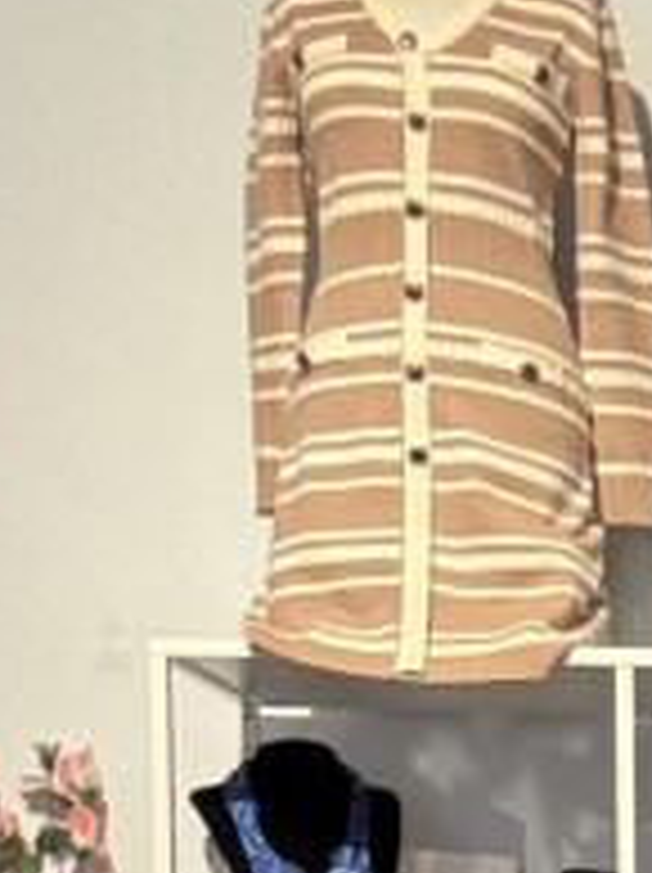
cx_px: 1156
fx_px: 3121
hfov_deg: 11.2
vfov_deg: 14.4
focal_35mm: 124
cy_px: 1449
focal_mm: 2.69
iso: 125
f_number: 1.9
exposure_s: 1/60
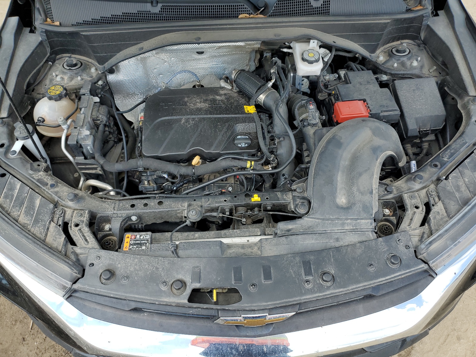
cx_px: 238
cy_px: 178
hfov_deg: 67.3
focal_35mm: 26
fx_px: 358
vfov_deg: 53.1
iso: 50
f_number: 1.5
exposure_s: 1/588
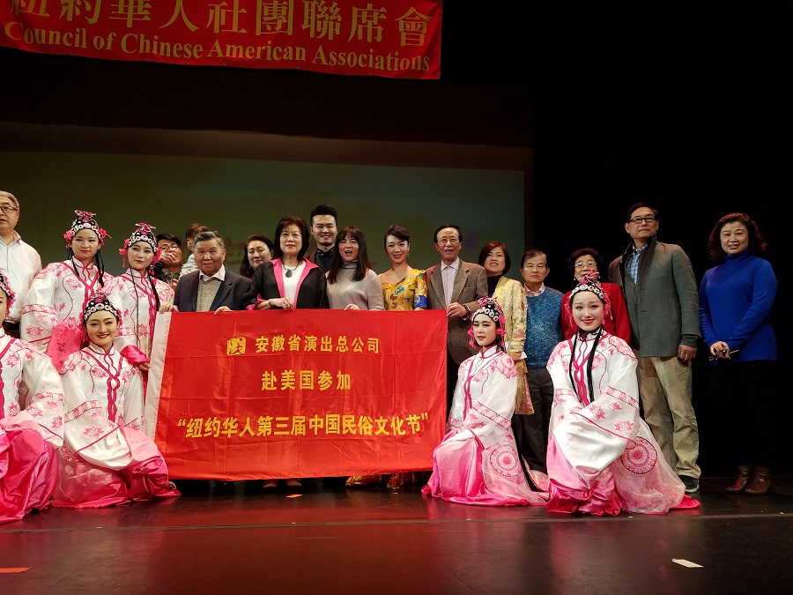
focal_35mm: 26
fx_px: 596
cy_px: 298
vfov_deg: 53.1
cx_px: 396
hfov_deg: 67.3
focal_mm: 4.2
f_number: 1.7
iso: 100
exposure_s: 1/120
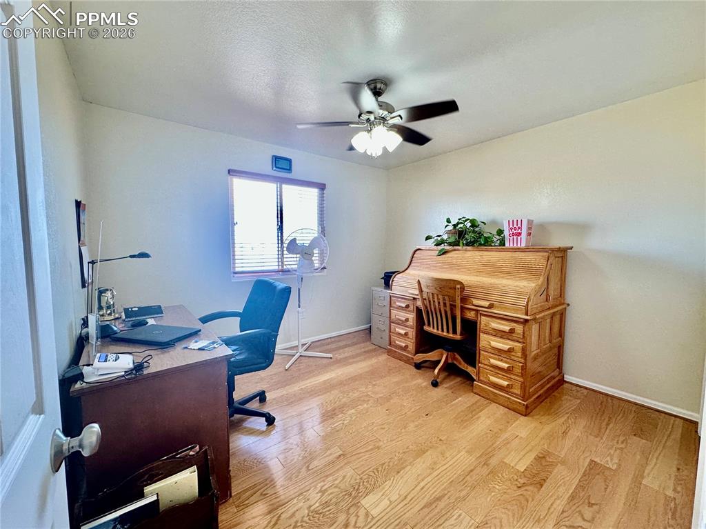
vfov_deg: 85.6
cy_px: 264
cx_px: 353
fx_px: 285
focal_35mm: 14
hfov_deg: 102.1
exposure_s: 1/120
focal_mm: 2.22
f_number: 2.2
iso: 160
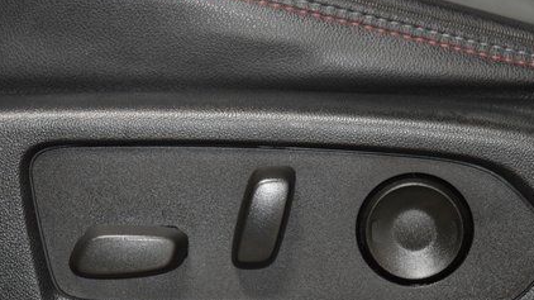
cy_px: 235
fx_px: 2364
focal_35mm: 167
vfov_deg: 7.3
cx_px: 238
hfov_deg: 12.9
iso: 2500
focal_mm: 70
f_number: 4.5
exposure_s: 1/40
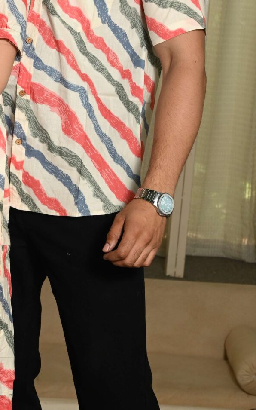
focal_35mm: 123
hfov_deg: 10.6
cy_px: 179
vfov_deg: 17.0
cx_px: 6
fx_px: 1373
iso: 640
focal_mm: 45
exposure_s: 1/160
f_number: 8
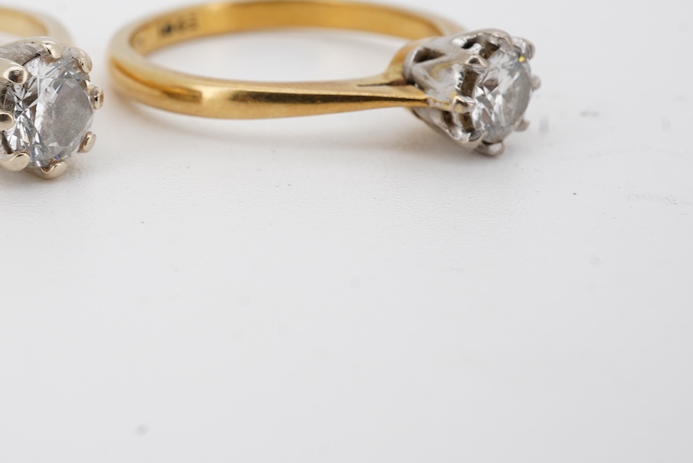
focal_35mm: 81
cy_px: 117
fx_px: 1560
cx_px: 97
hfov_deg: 24.5
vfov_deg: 16.8
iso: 200
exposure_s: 1/125
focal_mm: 30
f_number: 22
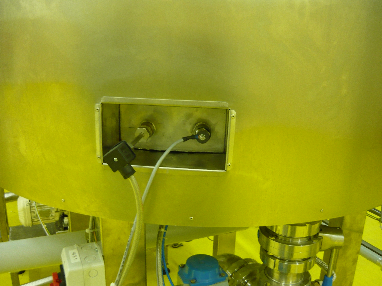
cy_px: 143
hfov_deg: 55.4
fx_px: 364
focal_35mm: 33
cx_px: 191
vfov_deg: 42.9
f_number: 2.8
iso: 250
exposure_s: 1/30
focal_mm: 5.5
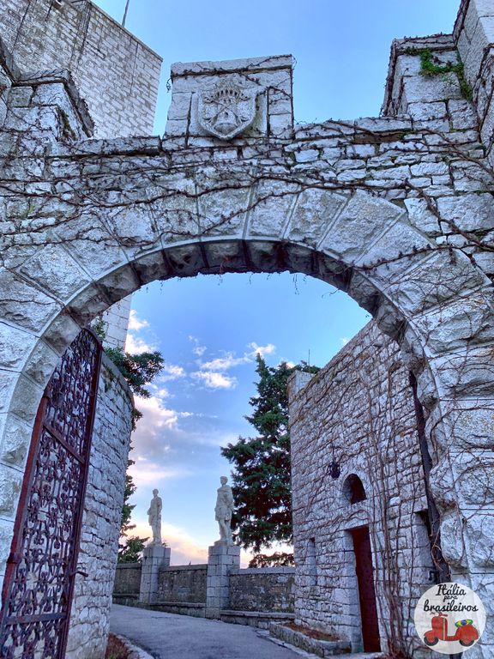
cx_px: 247
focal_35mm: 26
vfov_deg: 67.3
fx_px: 495
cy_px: 330
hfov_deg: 53.1
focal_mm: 4.25
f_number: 1.8
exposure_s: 1/391
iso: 25
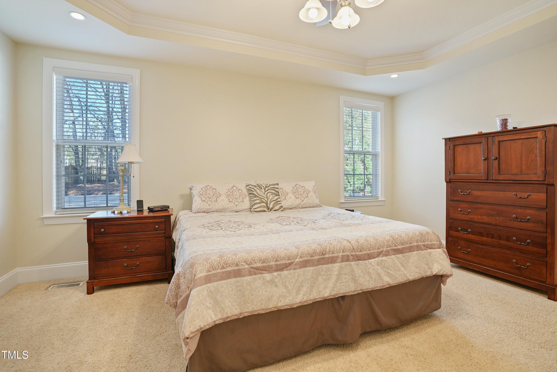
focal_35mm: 16
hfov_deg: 96.7
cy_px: 186
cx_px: 278
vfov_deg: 73.8
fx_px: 248
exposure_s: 1/30
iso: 1250
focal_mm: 16
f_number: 4
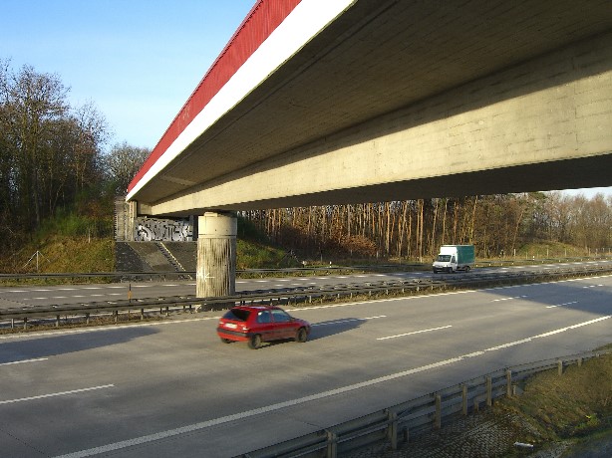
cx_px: 306
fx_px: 672
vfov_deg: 37.7
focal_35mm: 38
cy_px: 229
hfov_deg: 49.0
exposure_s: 1/250
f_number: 4
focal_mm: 7.9
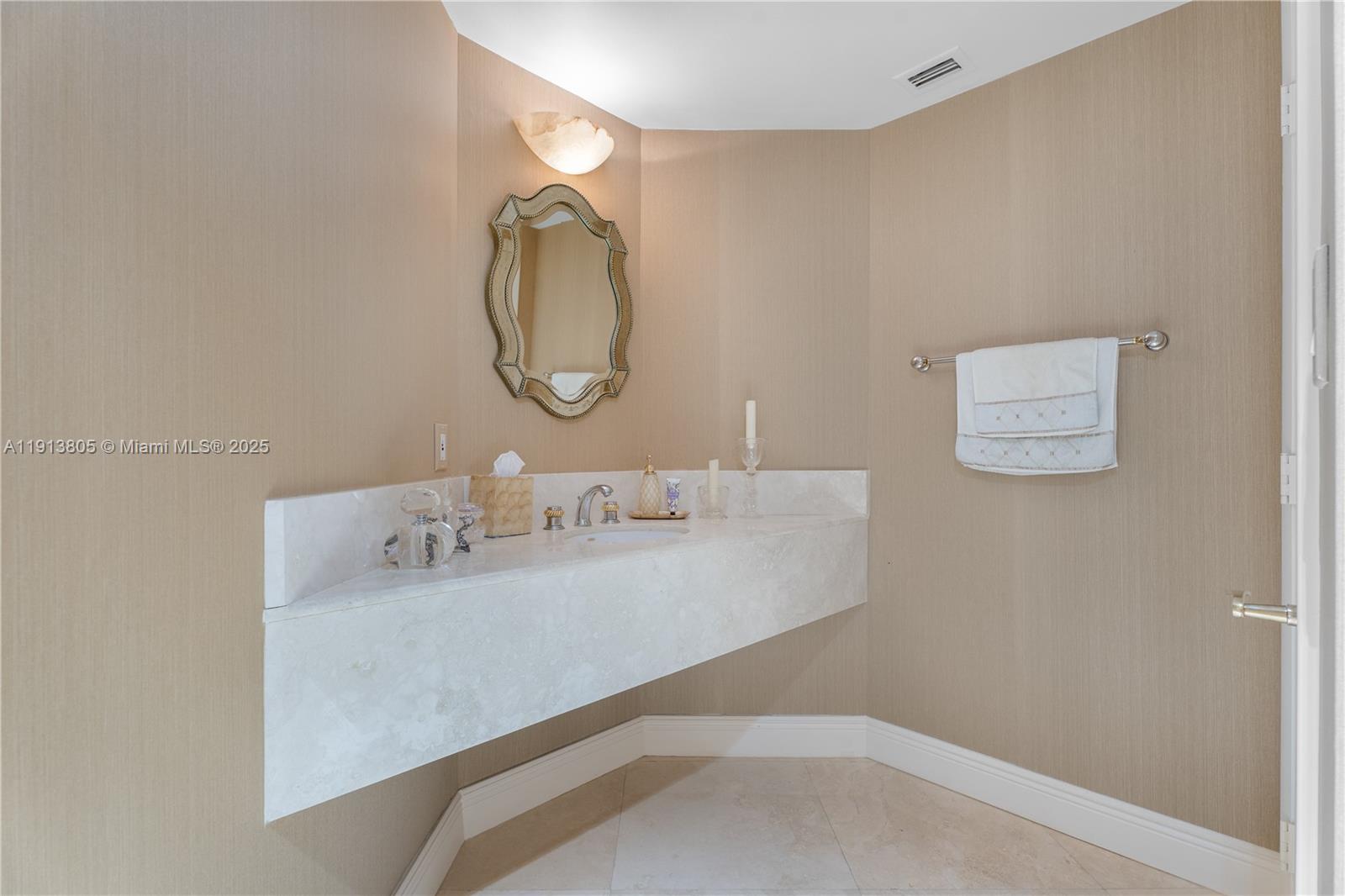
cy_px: 448
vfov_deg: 73.7
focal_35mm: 16
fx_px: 598
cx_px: 672
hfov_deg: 96.7
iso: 400
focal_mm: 16
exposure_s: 3.2
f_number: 8
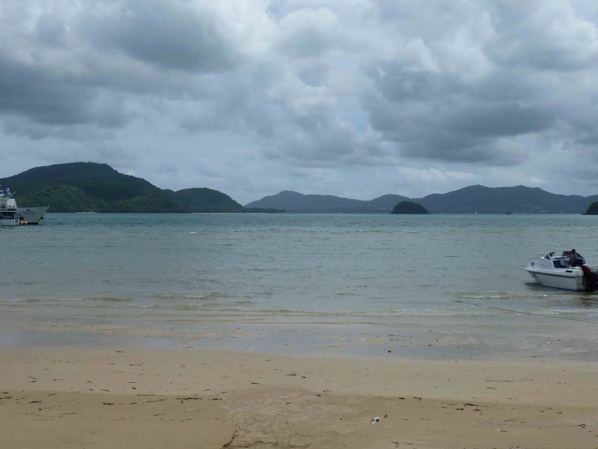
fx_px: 829
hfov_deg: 39.6
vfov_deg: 30.2
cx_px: 280
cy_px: 246
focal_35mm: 48
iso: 100
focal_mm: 7.4
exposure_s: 1/2000
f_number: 3.9
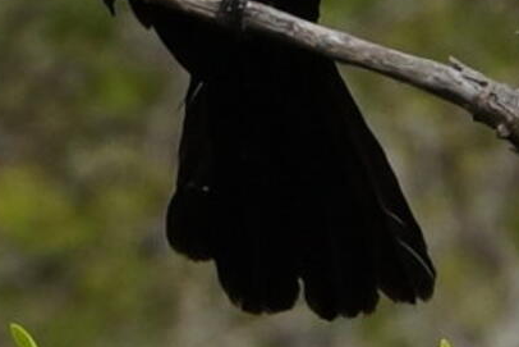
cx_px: 679
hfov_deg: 2.2
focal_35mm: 941
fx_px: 13570
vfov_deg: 1.5
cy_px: 101
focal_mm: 159.6
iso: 400
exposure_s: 1/640
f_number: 10
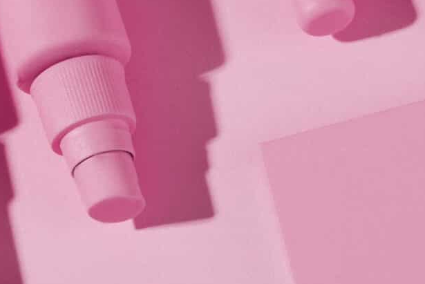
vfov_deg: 6.6
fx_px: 2457
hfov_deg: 9.6
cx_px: 645
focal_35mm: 208
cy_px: 332
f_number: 11
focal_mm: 50
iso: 100
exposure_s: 1/100
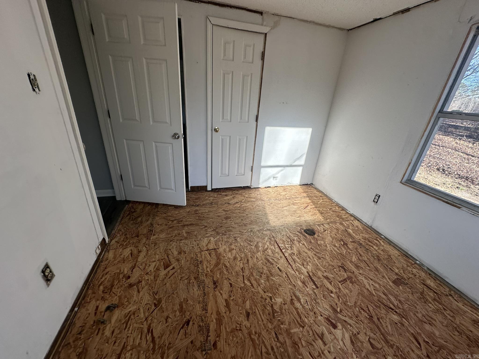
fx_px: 194
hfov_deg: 102.1
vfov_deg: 85.7
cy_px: 180
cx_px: 240
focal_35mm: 14
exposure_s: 1/213
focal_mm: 2.22
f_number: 2.2
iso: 40
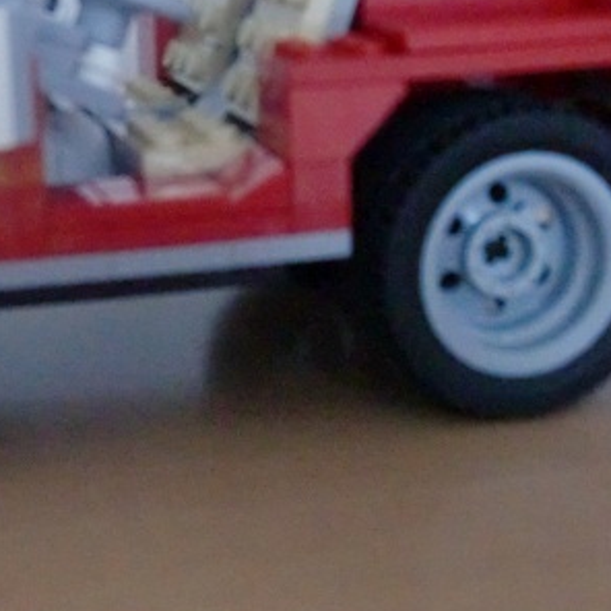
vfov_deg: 20.0
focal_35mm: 86
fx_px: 1717
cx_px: 37
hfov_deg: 19.7
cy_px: 130
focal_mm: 6.3
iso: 1000
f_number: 2.8
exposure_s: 1/60
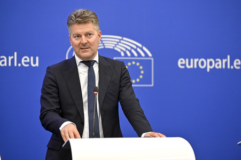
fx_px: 870
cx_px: 120
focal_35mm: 130
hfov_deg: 15.8
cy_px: 80
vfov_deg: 10.5
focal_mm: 130
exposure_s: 1/500
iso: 2500
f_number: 2.8
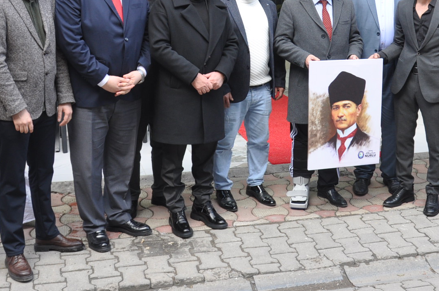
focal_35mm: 54
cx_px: 274
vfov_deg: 24.8
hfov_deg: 36.7
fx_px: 658
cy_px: 88
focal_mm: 18
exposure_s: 1/125
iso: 360
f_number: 5.6
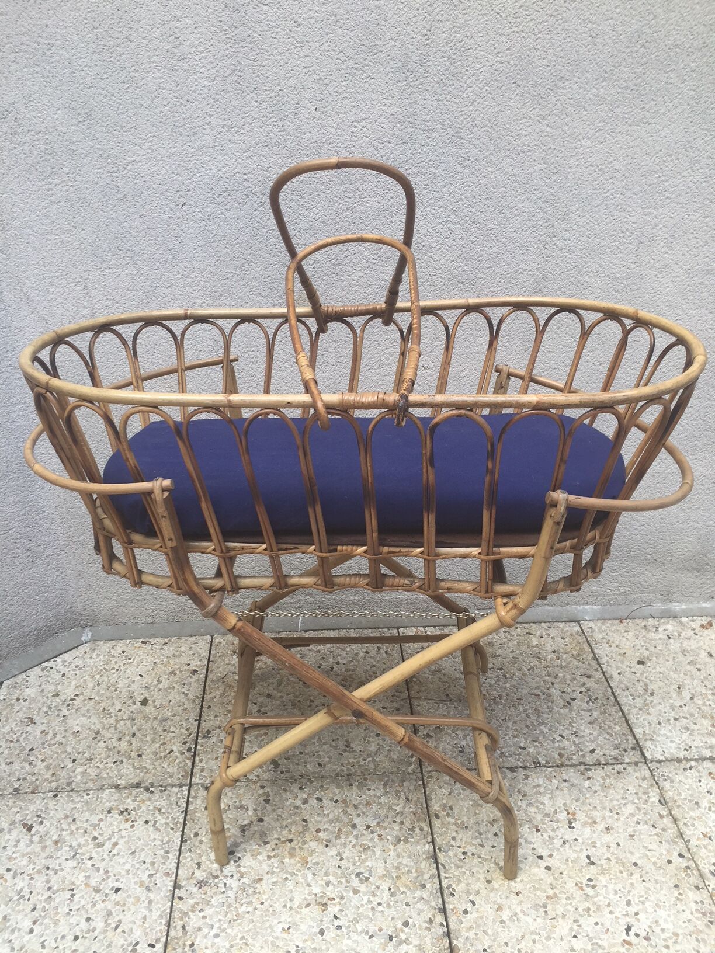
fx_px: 799
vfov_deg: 61.7
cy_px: 476
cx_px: 358
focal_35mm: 29
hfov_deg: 48.2
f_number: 2.2
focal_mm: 4.15
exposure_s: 1/100
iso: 32
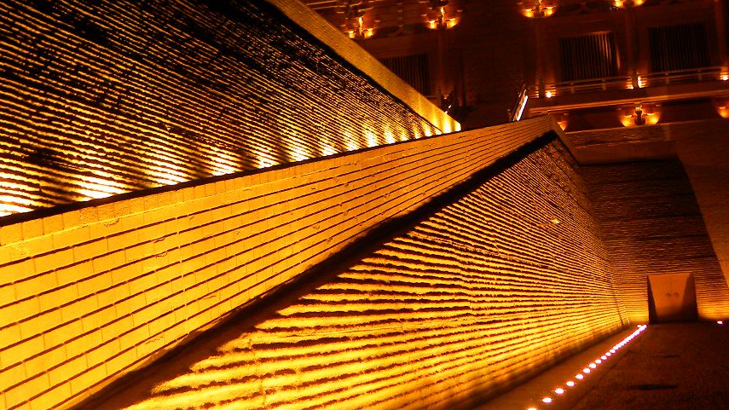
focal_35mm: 53
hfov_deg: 39.2
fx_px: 1025
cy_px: 107
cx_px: 345
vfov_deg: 22.4
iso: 64
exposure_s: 1/5.7
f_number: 2.8
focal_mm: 4.6
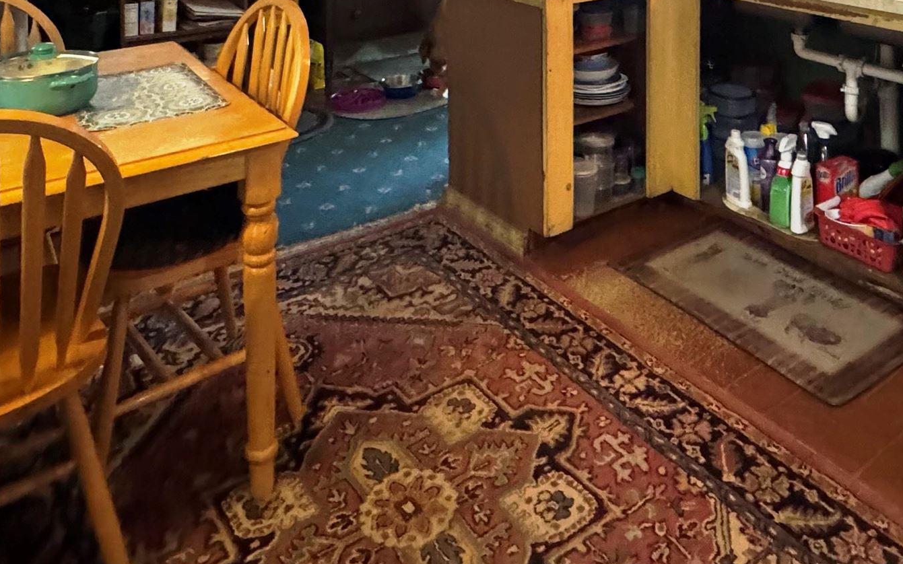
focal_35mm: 34
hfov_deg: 56.4
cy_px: -145
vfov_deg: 30.5
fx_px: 837
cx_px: 527
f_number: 2.2
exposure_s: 1/60
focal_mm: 2.22
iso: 1000
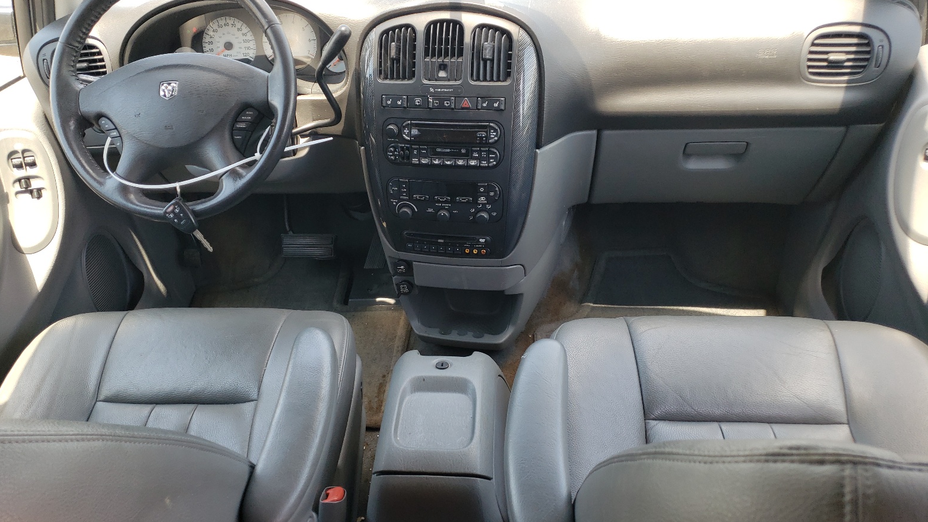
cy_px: 289
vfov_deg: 40.1
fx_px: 714
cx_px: 463
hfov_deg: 66.1
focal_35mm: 29
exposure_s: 1/161
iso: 50
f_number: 1.5
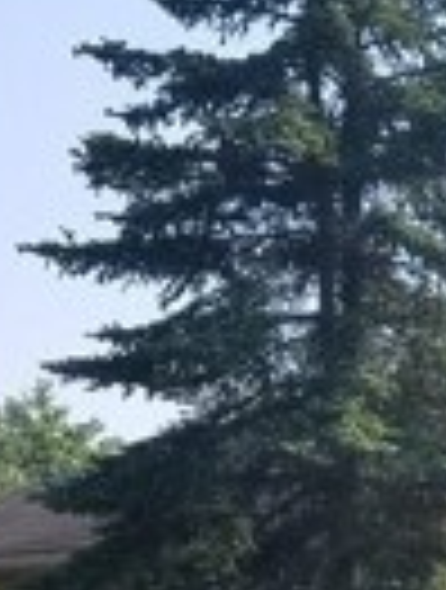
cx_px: 653
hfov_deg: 9.6
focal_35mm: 152
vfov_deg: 11.4
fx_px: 2599
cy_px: 1248
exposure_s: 1/1928
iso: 50
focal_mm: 4.2
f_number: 1.7
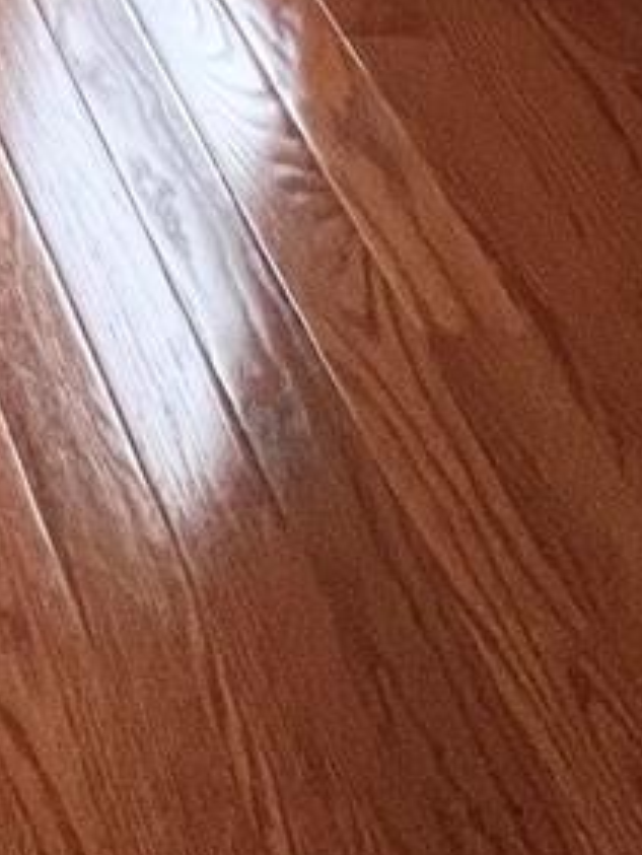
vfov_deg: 14.0
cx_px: -840
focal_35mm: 71
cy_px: -1342
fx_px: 1754
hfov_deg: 14.6
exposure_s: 1/99
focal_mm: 1.57
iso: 100
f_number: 1.8
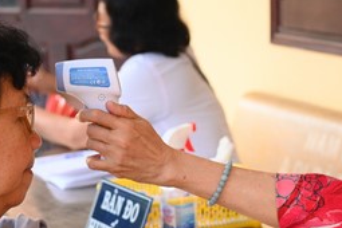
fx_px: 1064
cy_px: 117
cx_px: 245
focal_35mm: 112
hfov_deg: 18.2
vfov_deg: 12.2
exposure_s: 1/320
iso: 1250
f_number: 4
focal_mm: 44
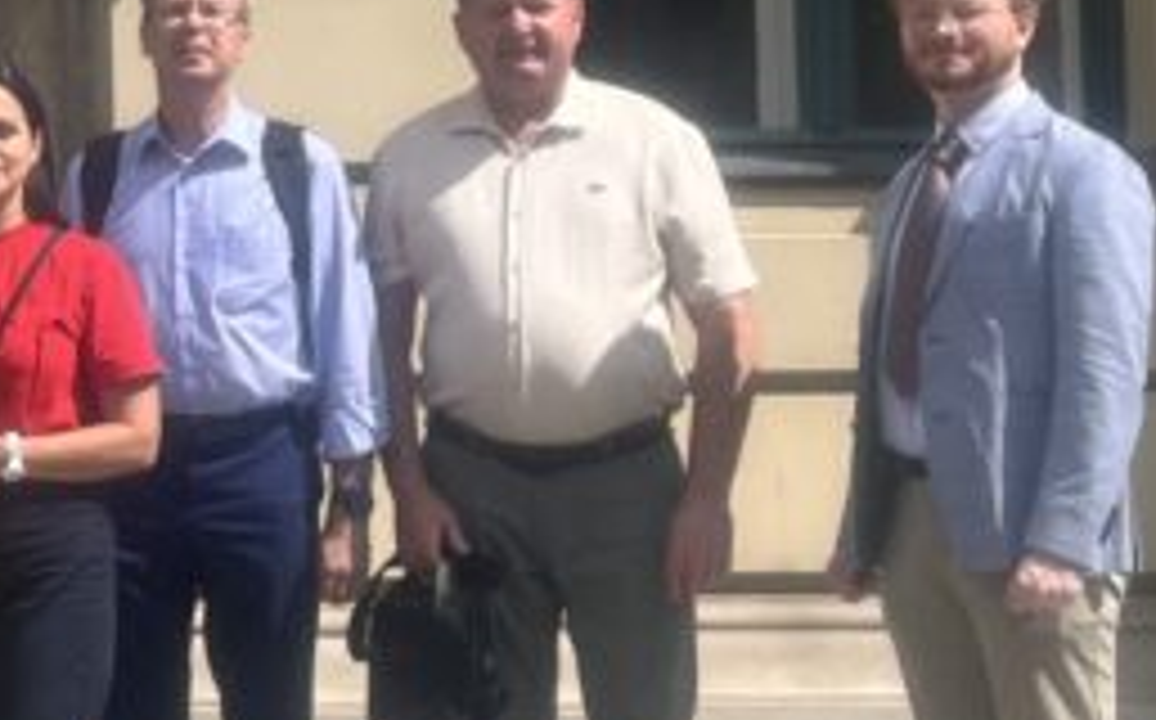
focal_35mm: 110
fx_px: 3462
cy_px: -4
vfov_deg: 11.7
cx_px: -364
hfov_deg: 17.7
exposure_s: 1/3413
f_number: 1.6
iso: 50
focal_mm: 5.1
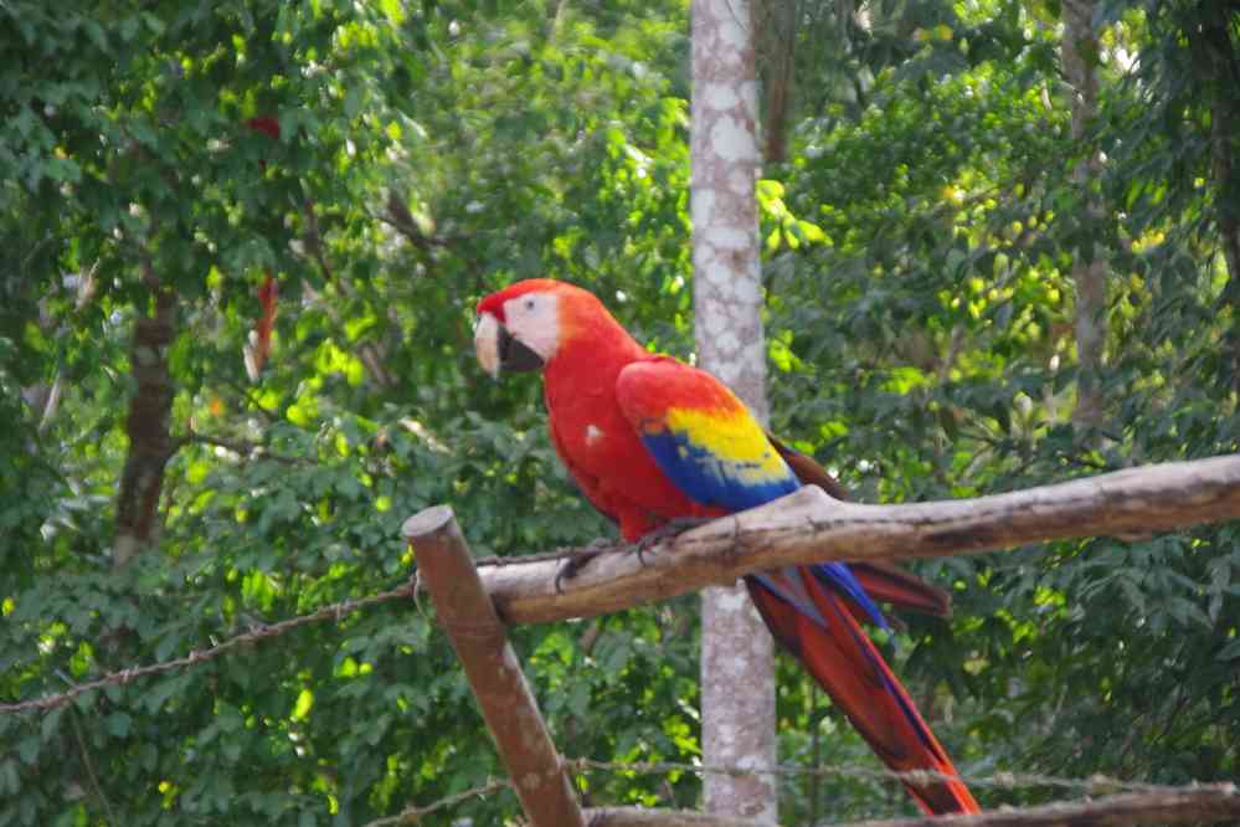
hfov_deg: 34.4
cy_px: 414
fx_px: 2005
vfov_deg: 23.3
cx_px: 620
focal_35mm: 58
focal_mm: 38.8
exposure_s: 1/60
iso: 1600
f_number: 7.1
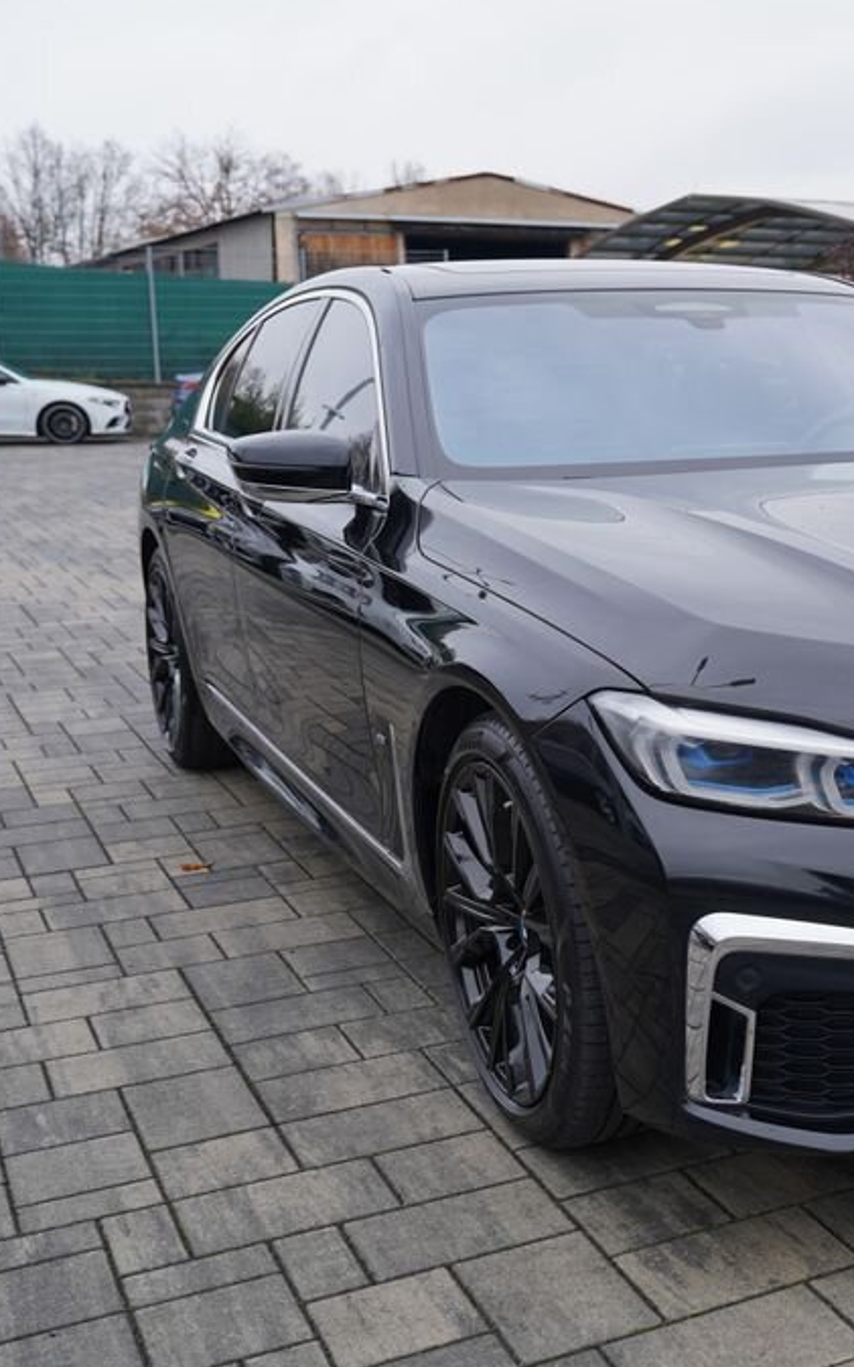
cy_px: 680
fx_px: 1788
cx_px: 882
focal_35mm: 48
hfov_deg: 25.4
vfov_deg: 41.8
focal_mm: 31
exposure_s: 1/80
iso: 100
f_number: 4.5
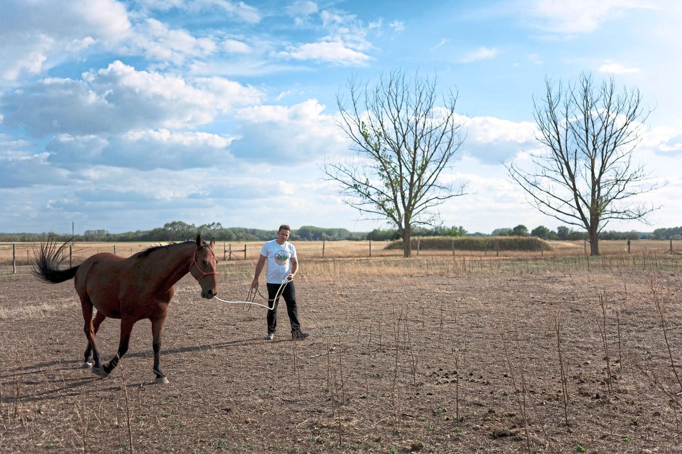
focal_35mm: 35
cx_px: 341
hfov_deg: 54.4
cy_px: 227
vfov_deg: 37.8
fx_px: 663
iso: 80
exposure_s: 1/10000
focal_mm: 35
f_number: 1.8
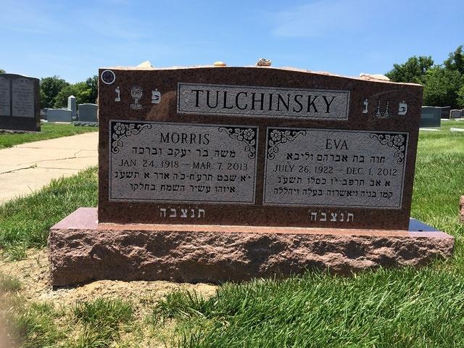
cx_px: 232
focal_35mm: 30
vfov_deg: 46.8
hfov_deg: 60.0
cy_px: 174
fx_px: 402
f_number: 2.2
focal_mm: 4.12
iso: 32
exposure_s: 1/1414
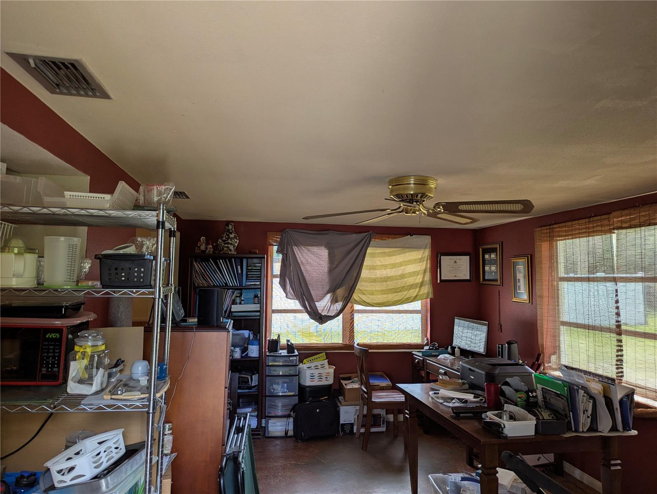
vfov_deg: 56.9
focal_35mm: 24
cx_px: 328
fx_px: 456
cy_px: 247
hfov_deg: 71.5
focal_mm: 6.81
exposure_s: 1/106
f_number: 1.85
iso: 76
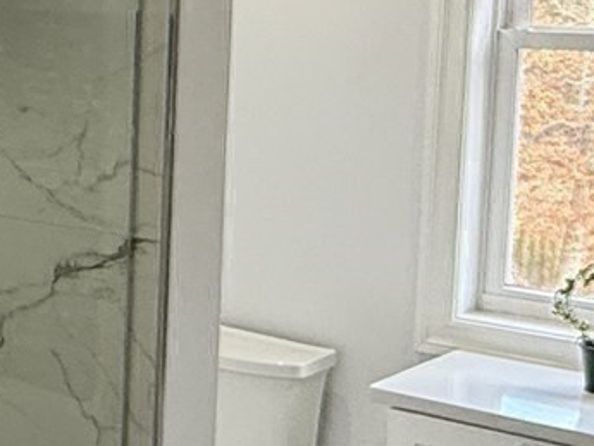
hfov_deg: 23.1
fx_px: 1425
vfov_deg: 17.7
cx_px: 98
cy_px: 148
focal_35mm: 83
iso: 160
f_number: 2.2
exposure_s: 1/101
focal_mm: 2.22
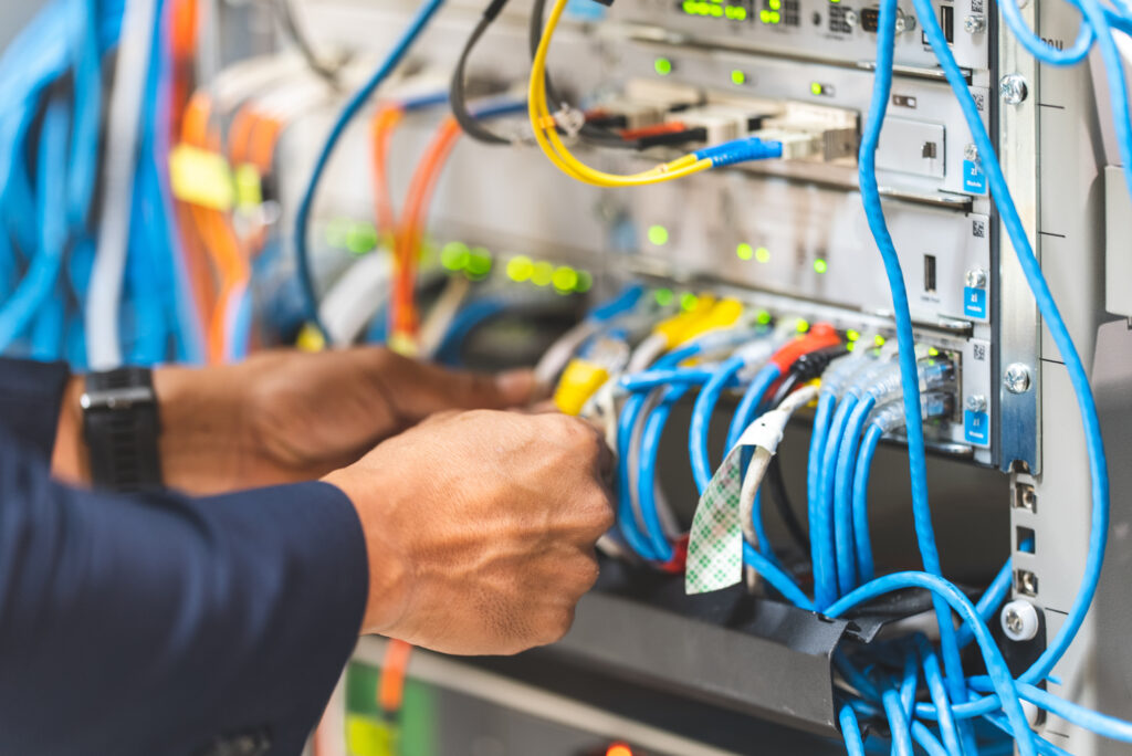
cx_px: 566
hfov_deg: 15.2
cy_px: 378
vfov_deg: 10.2
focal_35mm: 135
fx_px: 4247
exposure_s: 1/40
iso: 500
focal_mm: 135
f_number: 1.8
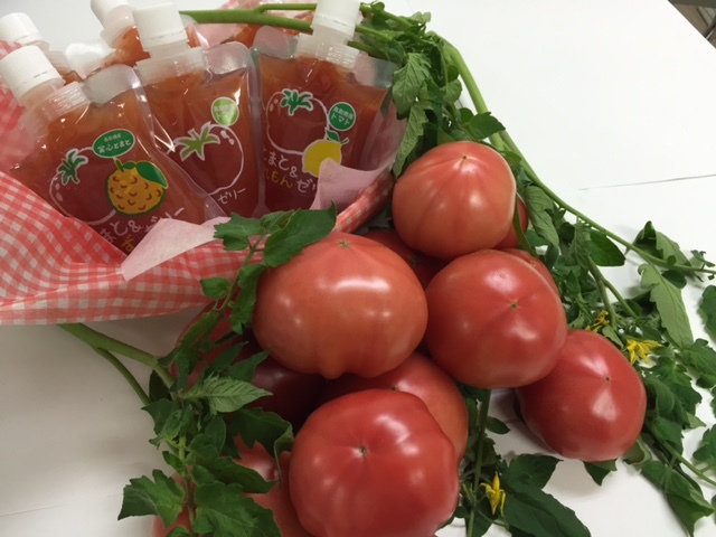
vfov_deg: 48.2
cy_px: 268
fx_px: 600
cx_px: 358
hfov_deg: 61.7
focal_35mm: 29
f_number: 2.2
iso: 64
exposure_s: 1/30
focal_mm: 4.15
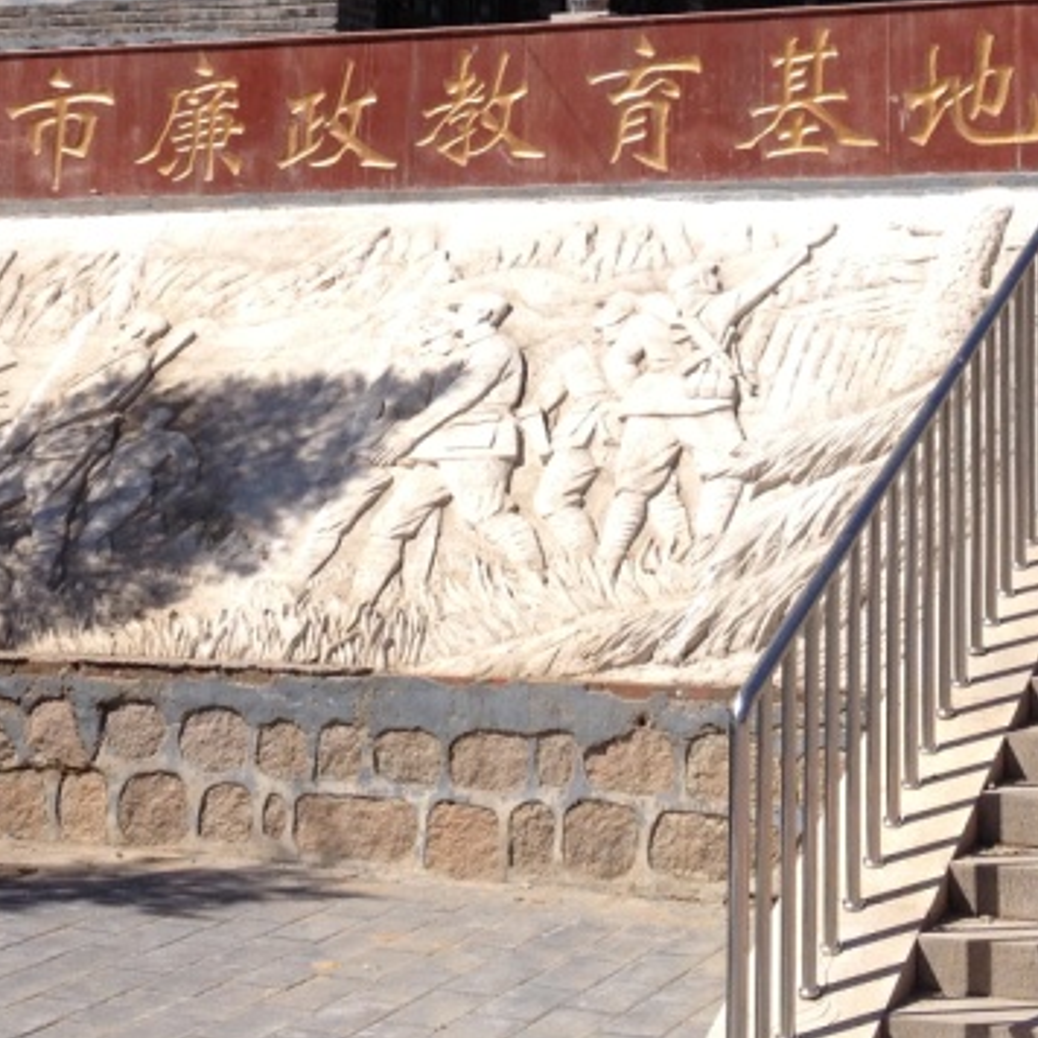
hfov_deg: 19.5
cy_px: 93
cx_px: 621
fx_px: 3019
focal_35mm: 89
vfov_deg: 19.1
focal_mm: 4.28
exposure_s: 1/2045
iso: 64
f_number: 2.4
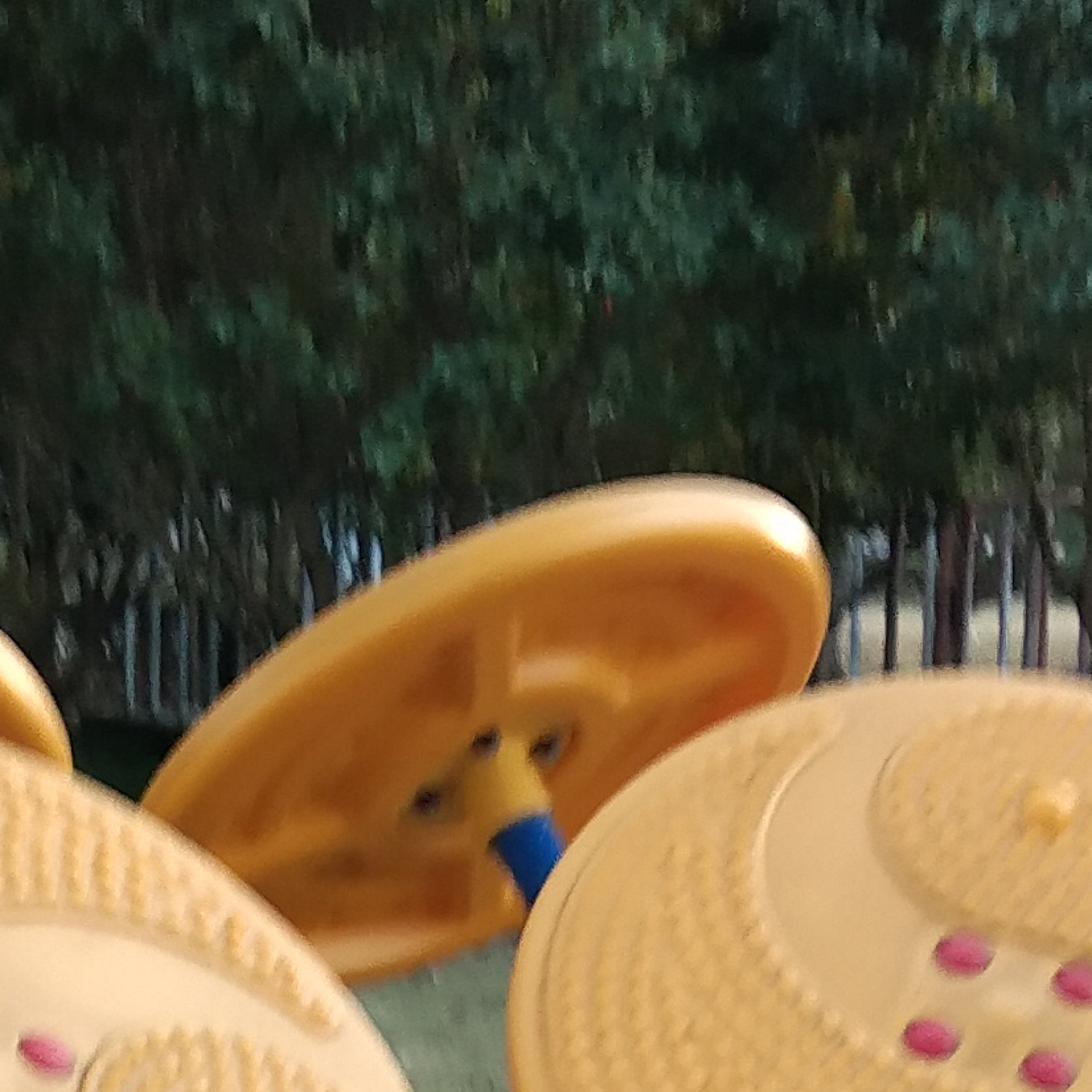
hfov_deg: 12.6
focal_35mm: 138
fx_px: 4925
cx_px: 607
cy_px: 1586
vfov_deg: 12.1
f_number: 2.2
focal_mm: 3.69
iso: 125
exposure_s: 1/50
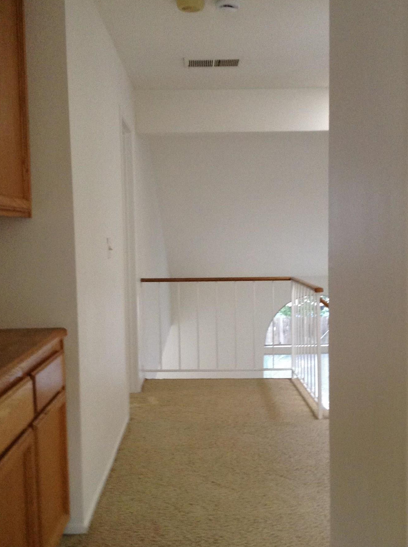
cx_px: 214
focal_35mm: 43
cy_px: 293
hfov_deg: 33.5
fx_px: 678
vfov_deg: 43.9
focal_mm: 3.3
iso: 125
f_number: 2.4
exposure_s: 1/25
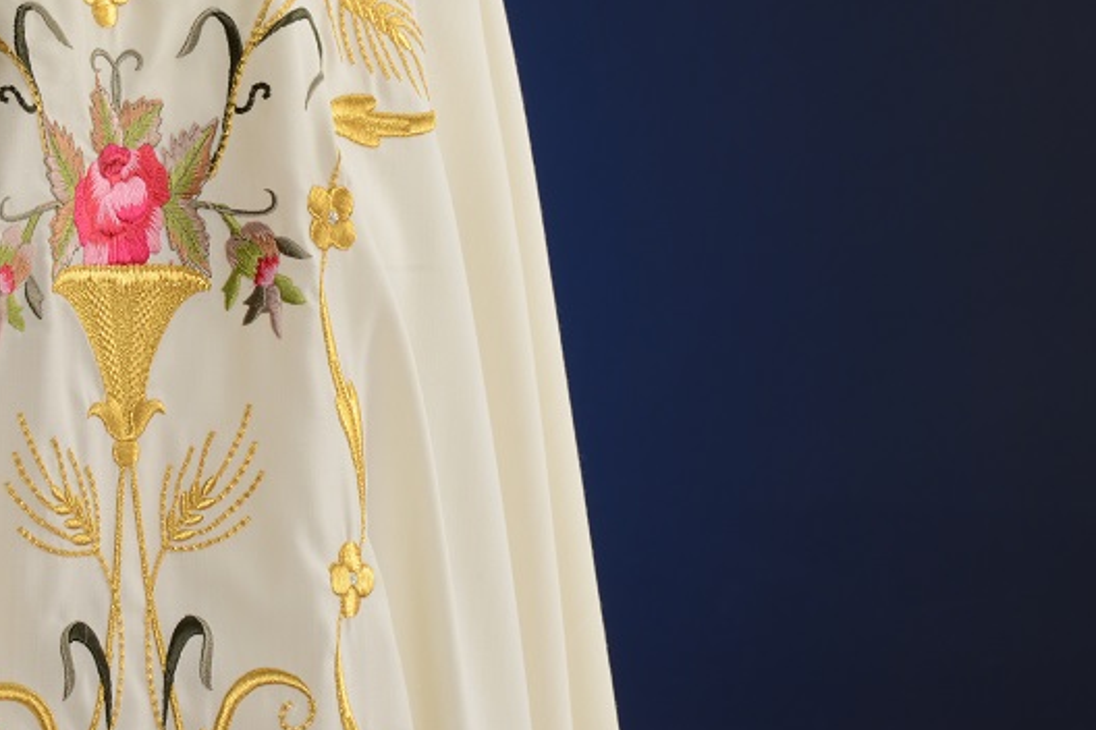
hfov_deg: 10.3
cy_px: 148
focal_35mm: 199
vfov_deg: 6.9
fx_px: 6058
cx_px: 249
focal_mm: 105
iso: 100
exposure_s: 1/125
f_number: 18
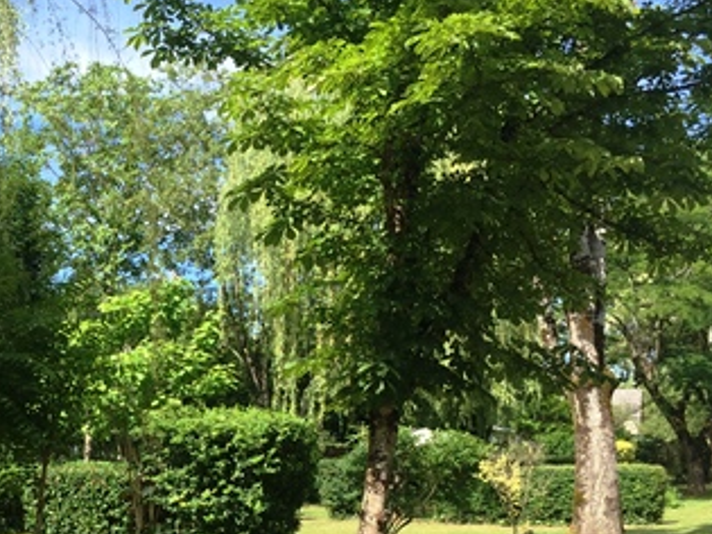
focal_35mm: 59
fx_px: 1213
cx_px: 122
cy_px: 453
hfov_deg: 31.7
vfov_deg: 24.3
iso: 32
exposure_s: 1/732
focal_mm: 4.15
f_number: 2.2
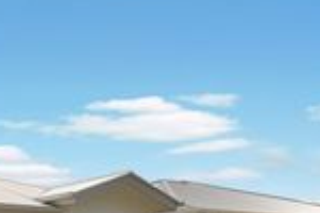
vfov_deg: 23.9
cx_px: 96
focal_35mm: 50
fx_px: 444
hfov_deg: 38.9
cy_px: 272
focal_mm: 16
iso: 400
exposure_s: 1/500
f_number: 11
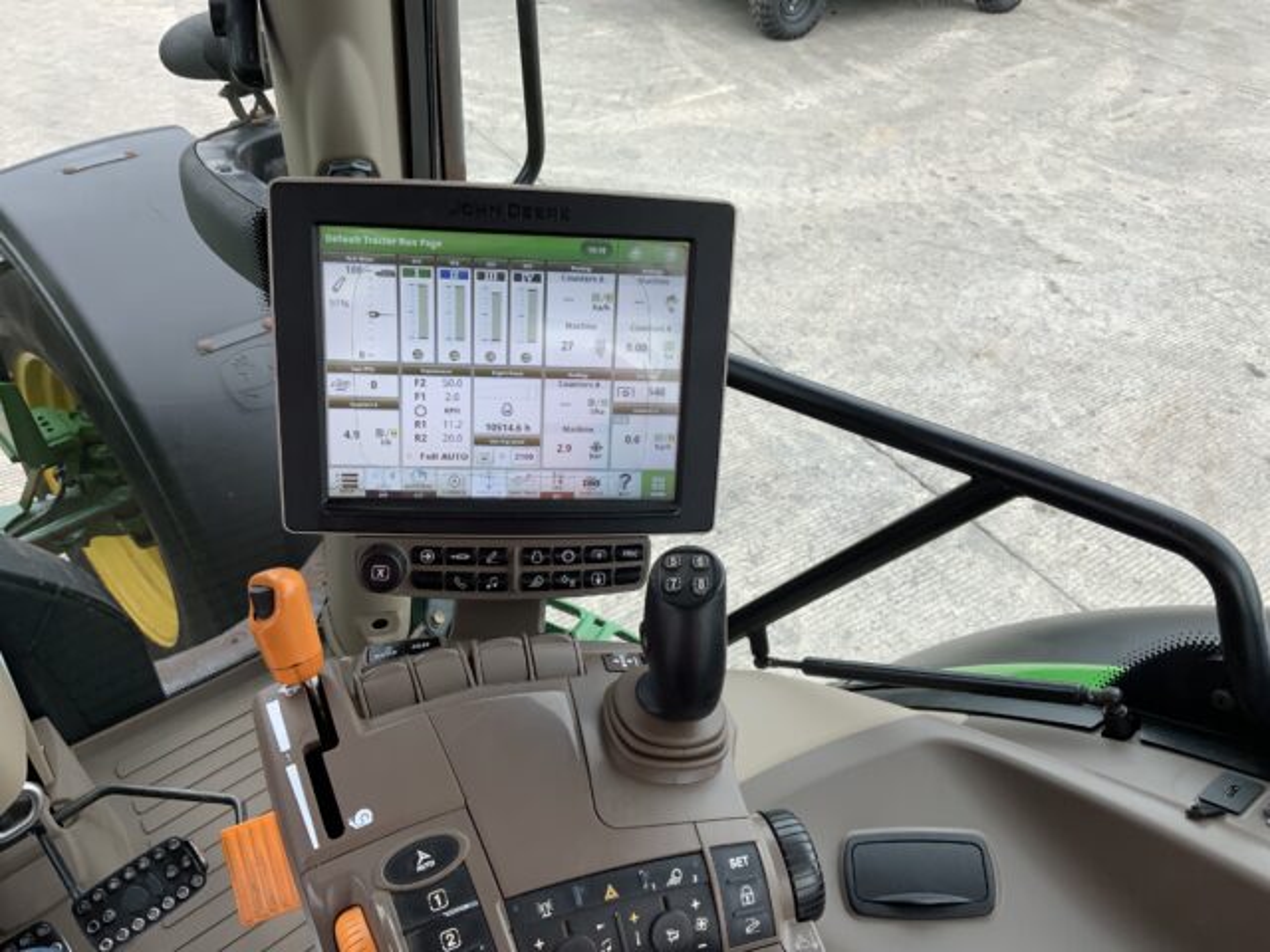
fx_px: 1064
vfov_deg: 48.2
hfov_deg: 61.7
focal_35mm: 29
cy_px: 476
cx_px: 635
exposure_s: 1/199
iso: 16
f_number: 1.8
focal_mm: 3
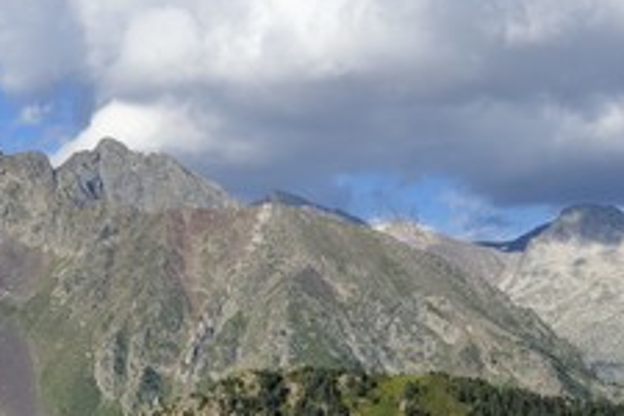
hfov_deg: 15.6
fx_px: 2270
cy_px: 330
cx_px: 234
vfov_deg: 10.4
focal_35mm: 131
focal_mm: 70
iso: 200
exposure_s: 1/500
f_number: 8
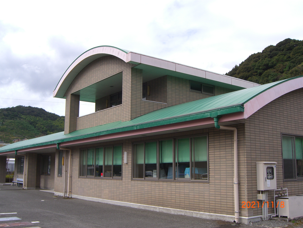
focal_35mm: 38
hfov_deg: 49.0
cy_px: 114
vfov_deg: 37.7
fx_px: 333
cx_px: 152
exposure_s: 1/500
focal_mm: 7.9
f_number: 4
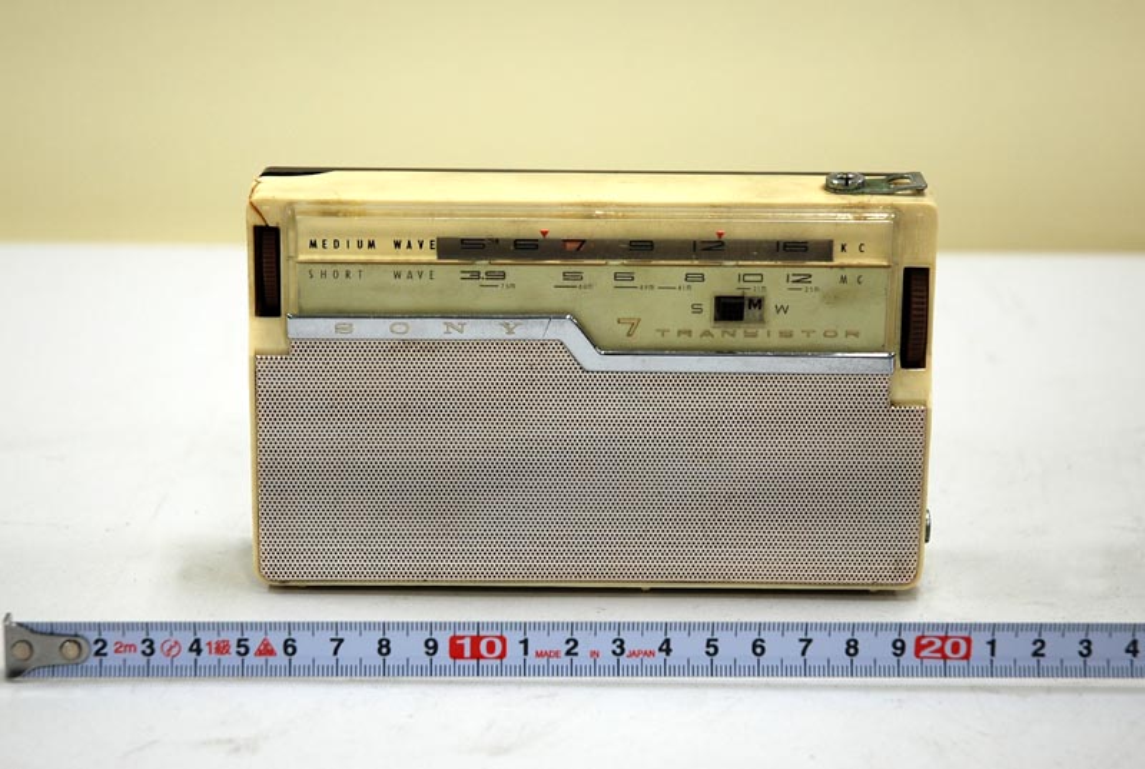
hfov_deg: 24.6
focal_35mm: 82
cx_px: 572
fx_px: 2629
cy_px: 384
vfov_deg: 16.6
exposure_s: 1/60
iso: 200
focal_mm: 55
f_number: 4.5
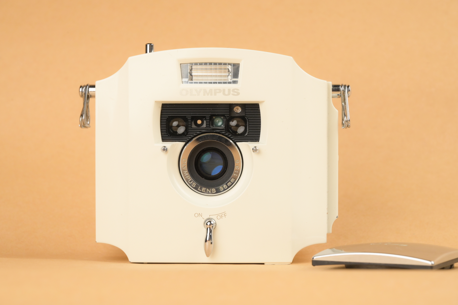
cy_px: 152
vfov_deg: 11.4
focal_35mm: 120
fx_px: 1526
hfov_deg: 17.1
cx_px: 229
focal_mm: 120
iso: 1600
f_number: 14
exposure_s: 1/100
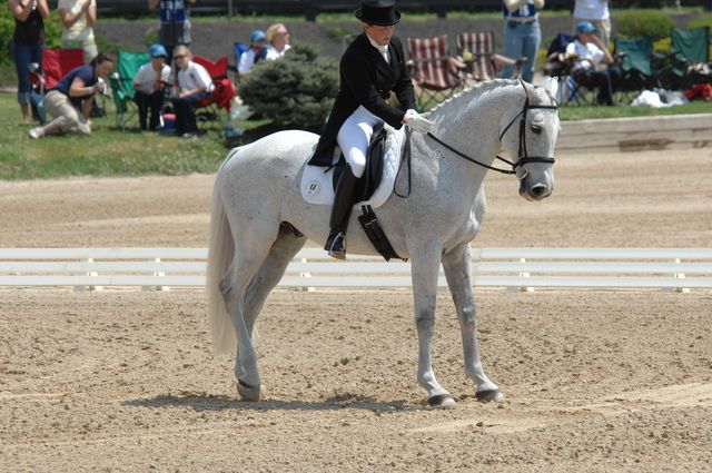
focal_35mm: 360
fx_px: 7111
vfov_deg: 3.8
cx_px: 356
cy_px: 236
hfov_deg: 5.7
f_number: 6.7
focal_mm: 240
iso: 200
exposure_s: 1/800
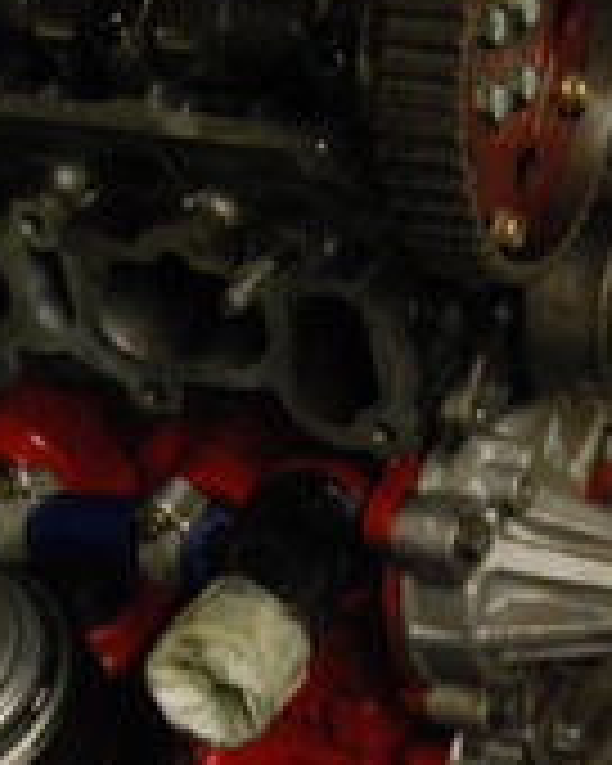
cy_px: 464
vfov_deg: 15.8
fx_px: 2757
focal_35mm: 122
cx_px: 189
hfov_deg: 12.6
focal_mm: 23
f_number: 3.8
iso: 1600
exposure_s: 1/30
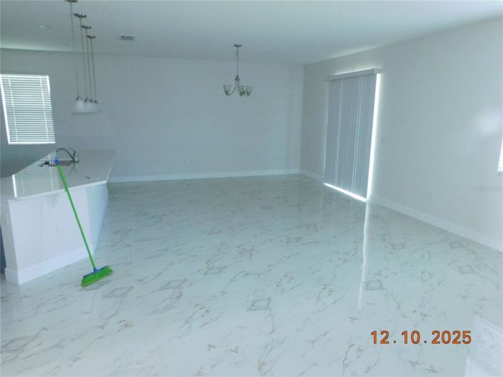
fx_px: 349
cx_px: 252
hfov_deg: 71.6
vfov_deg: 56.8
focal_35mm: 24
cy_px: 188
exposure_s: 1/40
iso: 400
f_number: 3.3
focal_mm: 4.3
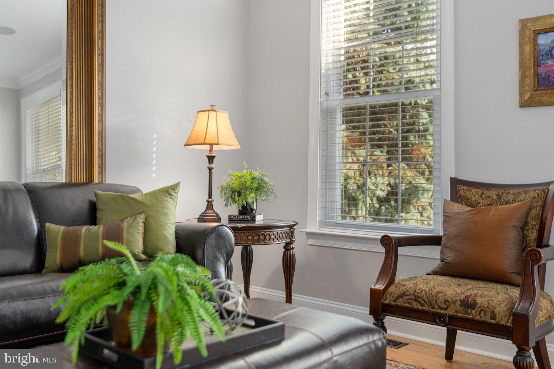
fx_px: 539
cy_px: 184
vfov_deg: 37.8
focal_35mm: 35
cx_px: 277
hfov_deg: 54.4
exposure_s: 1/125
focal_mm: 35
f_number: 2.8
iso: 320
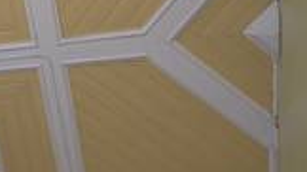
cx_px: 25
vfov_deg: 19.4
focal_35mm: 62
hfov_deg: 32.0
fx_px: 505
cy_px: 109
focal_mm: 24
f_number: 4
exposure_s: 1/50
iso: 100
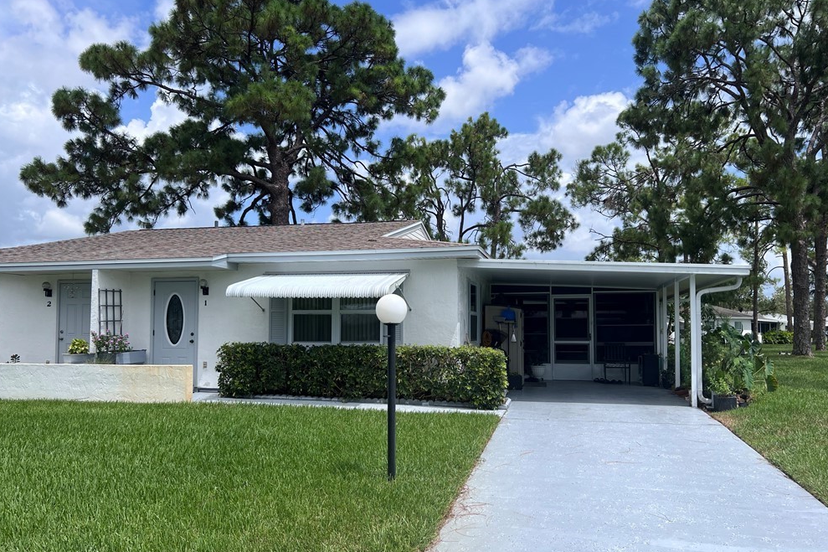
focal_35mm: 28
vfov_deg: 46.3
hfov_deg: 65.5
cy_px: 301
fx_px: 644
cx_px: 417
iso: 50
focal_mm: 5.7
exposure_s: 1/5076
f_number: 1.5
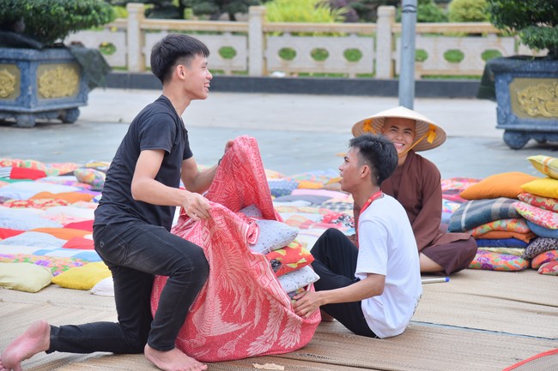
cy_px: 186
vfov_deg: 13.0
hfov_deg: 19.5
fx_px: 1627
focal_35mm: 105
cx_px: 279
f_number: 5
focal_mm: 105
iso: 100
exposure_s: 1/250
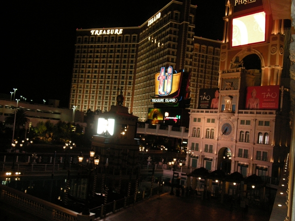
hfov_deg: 50.1
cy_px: 110
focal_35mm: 37
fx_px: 315
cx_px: 148
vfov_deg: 38.7
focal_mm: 7.9
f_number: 2.8
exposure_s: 1/60
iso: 548
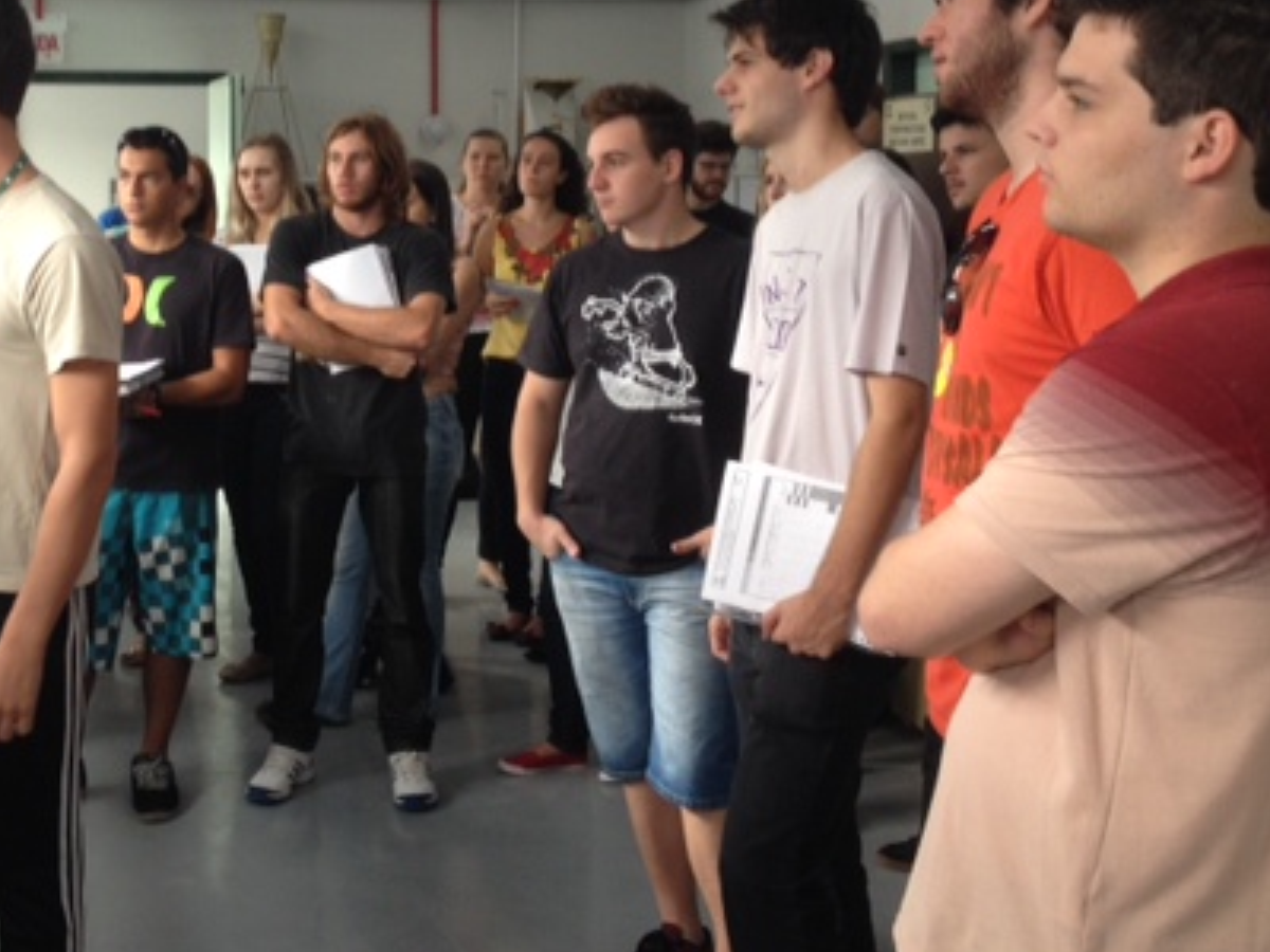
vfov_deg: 25.8
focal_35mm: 56
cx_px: 318
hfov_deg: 33.7
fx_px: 2055
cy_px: 251
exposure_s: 1/40
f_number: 2.4
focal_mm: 4.28
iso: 50
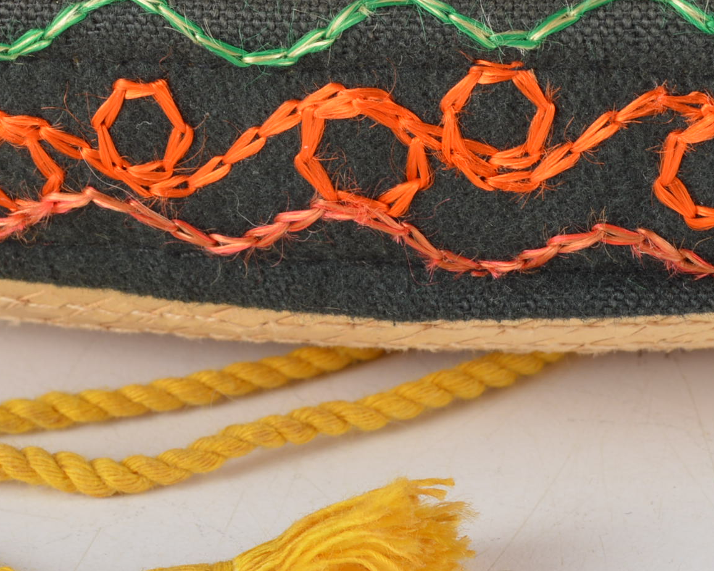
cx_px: 347
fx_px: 2937
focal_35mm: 139
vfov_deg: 11.1
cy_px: 152
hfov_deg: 13.9
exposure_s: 1/125
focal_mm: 38
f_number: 11
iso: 100
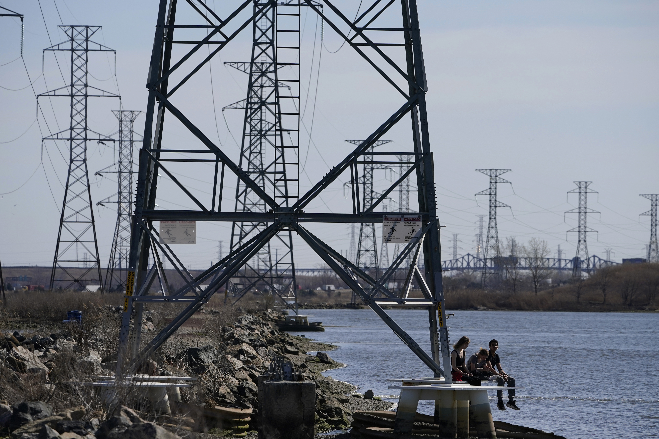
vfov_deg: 6.2
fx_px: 4045
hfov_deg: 9.3
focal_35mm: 221
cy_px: 220
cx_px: 330
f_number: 8
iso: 400
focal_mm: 221
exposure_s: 1/2500
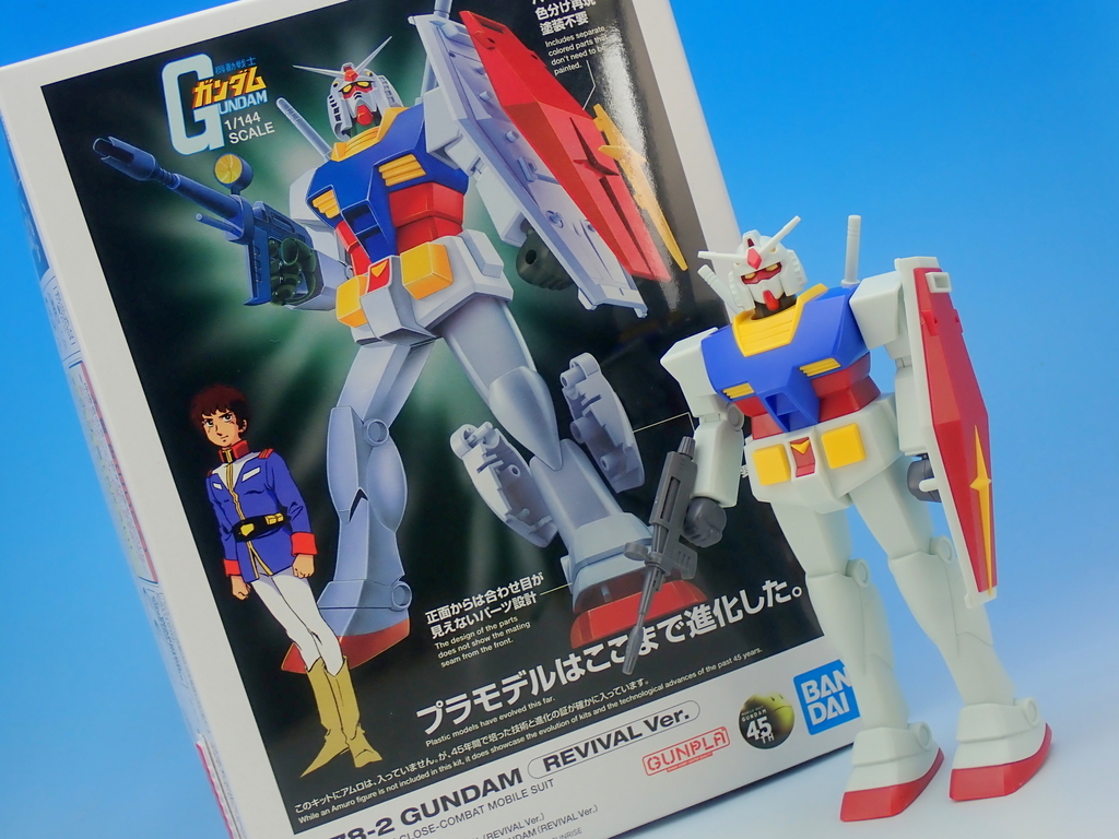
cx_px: 560
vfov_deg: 25.2
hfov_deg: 33.2
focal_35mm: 58
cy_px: 420
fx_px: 1875
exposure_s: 1/15
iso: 100
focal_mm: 10.35
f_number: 5
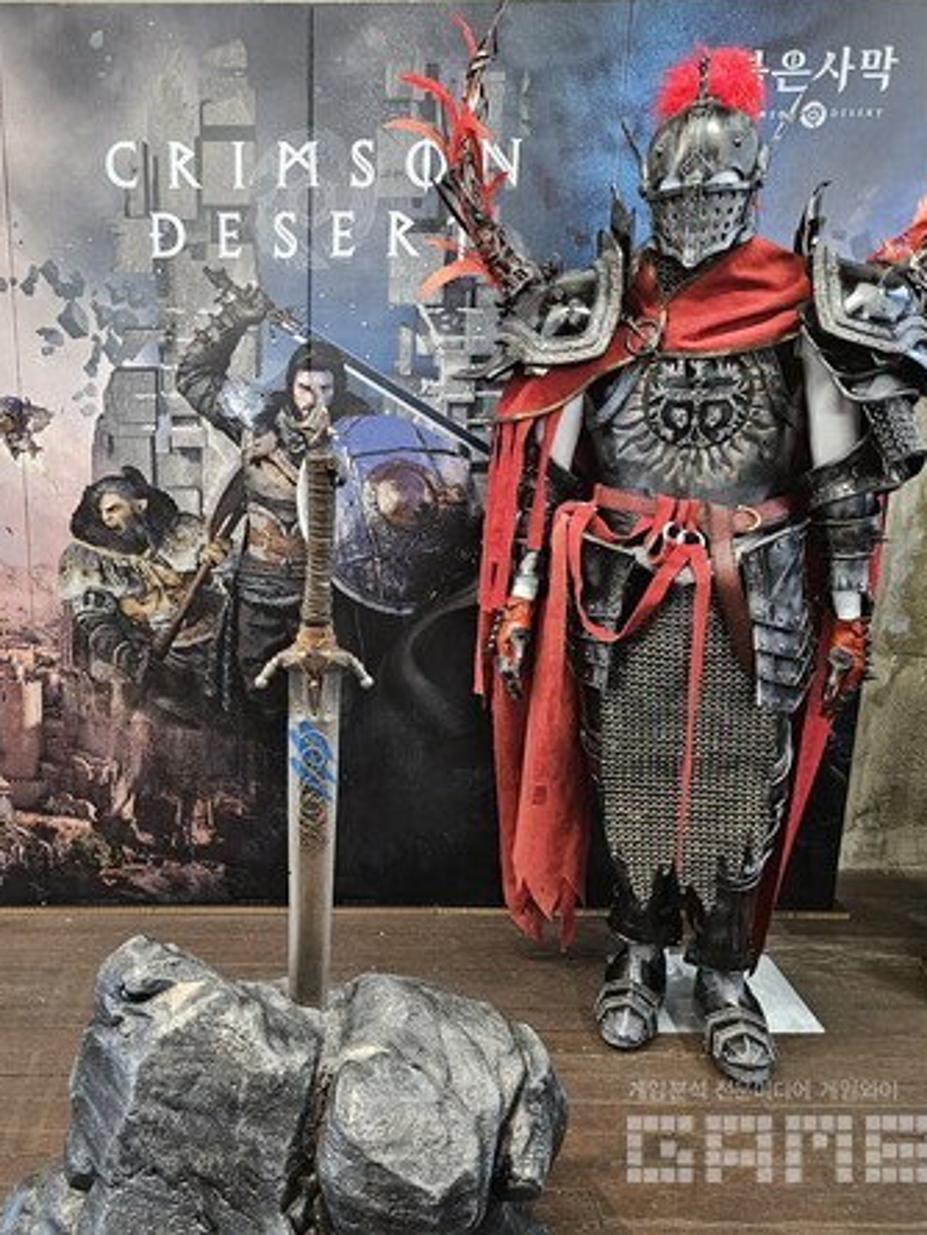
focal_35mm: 31
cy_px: 613
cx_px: 280
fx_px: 1106
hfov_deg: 44.5
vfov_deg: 58.3
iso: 500
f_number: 1.8
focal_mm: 5.4
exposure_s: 1/60
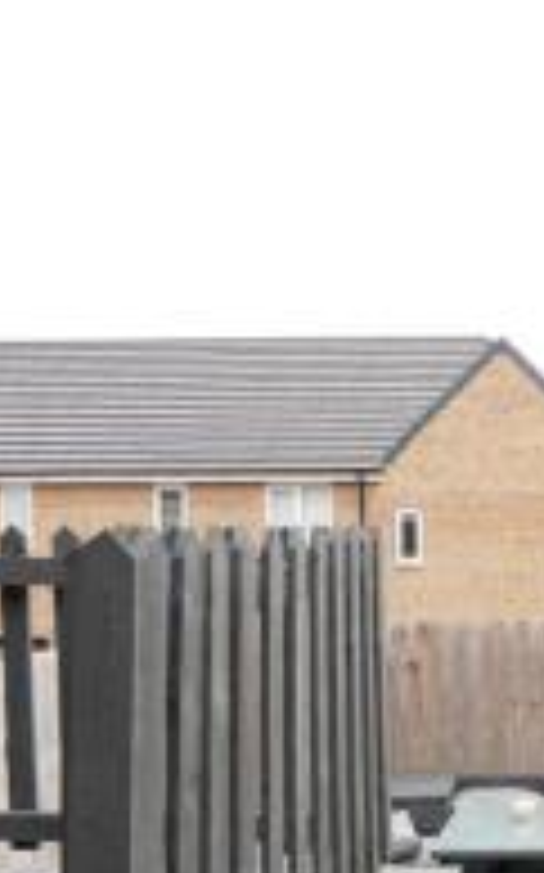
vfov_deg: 48.8
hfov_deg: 28.3
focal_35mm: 40
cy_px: 551
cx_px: 634
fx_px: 950
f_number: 8
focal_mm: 16
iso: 500
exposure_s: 1/80
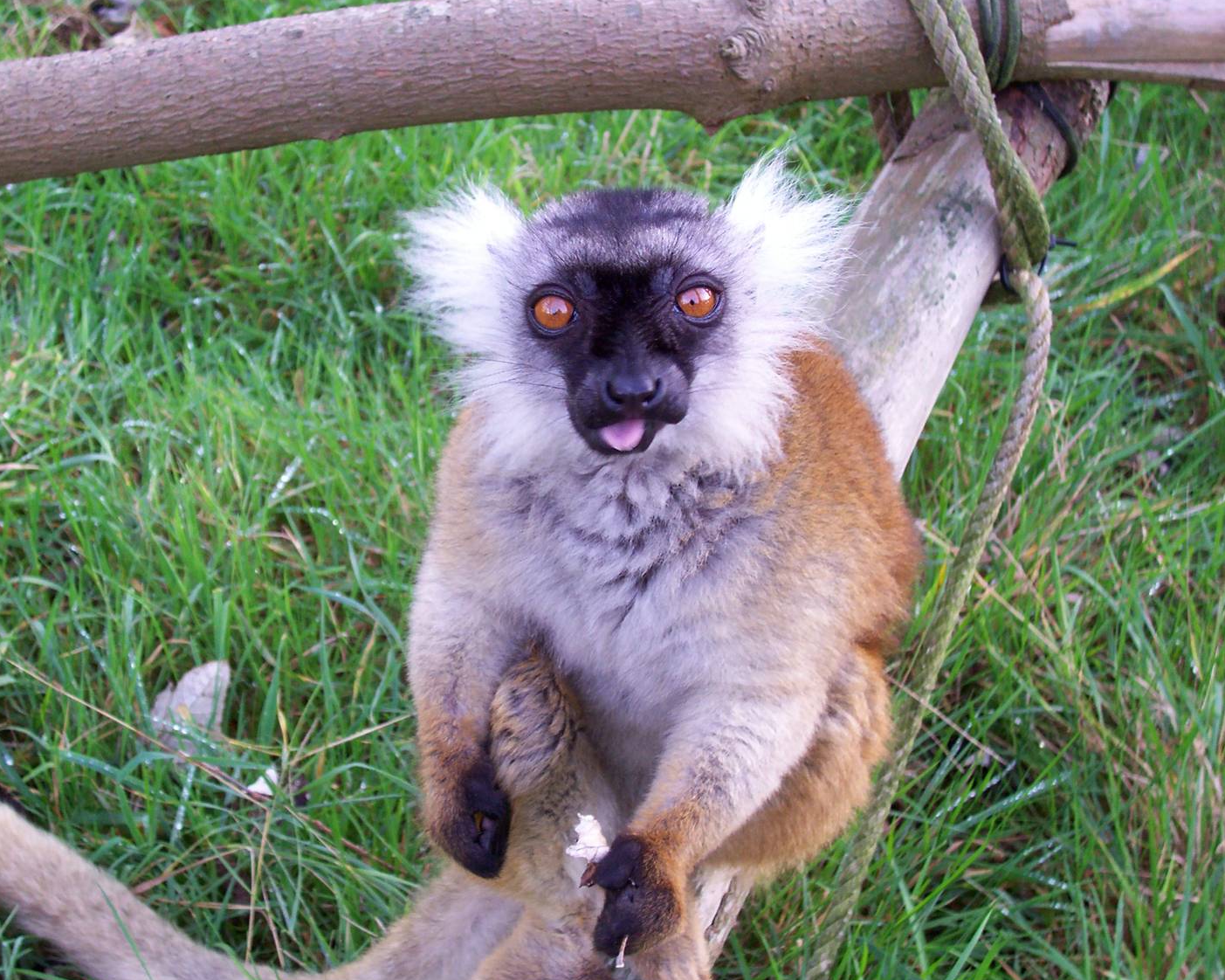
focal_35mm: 59
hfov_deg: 31.9
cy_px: 465
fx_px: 2139
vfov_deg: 25.8
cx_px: 541
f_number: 3.2
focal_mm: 8.7
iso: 88
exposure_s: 1/48.4
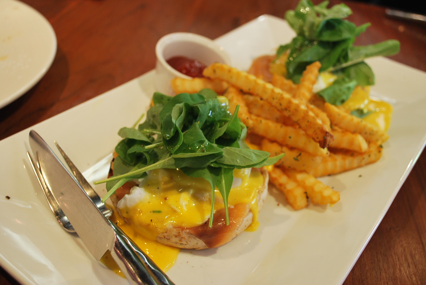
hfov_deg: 49.5
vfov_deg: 34.3
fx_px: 462
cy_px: 142
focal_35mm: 39
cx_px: 213
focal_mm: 26
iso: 400
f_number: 4.5
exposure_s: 1/6
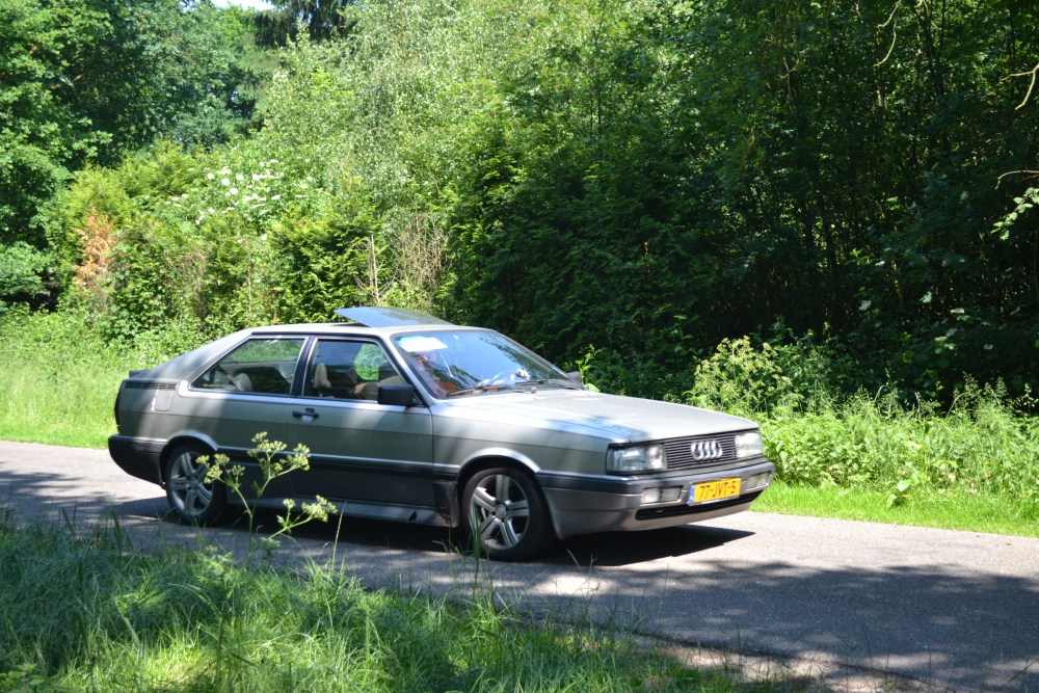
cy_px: 346
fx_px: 1732
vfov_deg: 22.6
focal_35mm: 60
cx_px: 520
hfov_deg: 33.4
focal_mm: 40
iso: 125
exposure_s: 1/125
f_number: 5.6
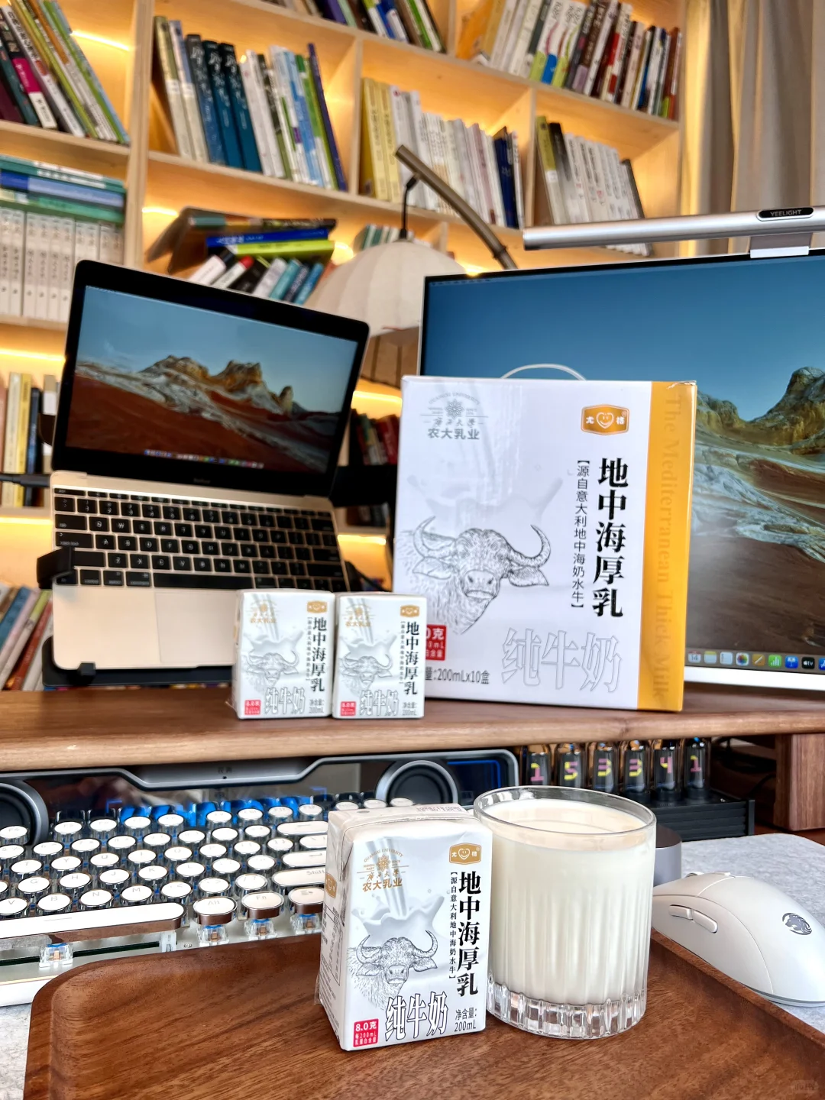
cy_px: 550
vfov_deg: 67.3
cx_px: 412
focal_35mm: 26
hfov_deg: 53.1
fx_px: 826
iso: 50
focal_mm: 5.7
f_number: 1.5
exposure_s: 1/441
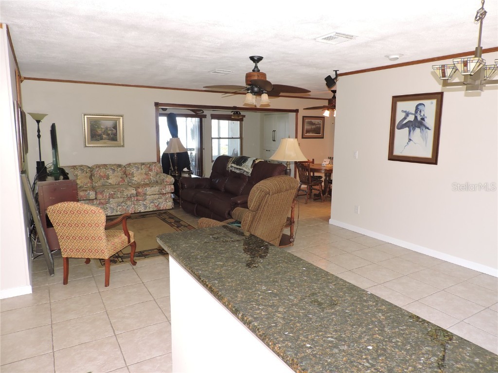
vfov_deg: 56.8
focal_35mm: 24
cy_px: 186
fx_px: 345
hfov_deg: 71.6
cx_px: 249
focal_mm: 4.3
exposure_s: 1/30
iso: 200
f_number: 3
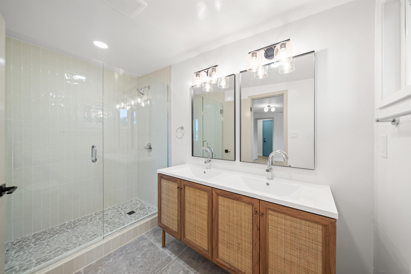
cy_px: 137
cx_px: 206
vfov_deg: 90.1
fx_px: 137
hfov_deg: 112.6
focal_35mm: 12
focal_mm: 12
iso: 250
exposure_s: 1/10
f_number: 4
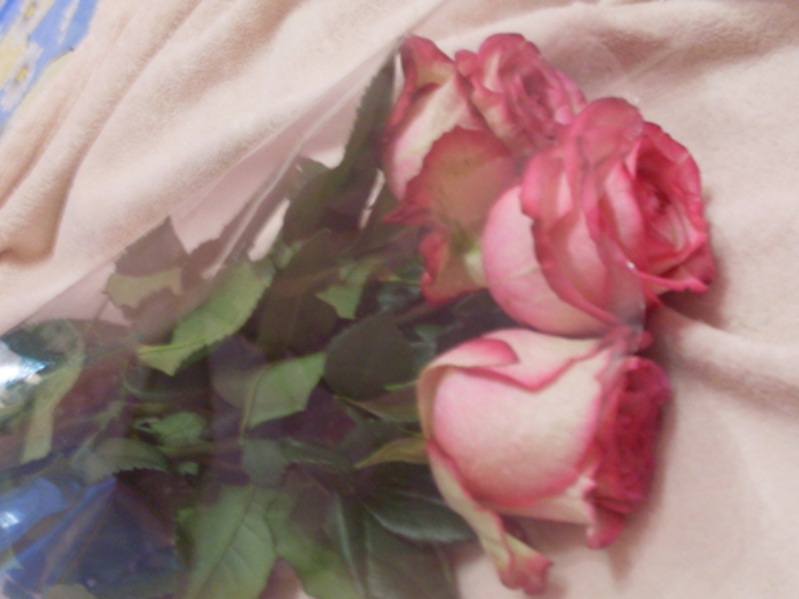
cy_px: 323
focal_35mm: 54
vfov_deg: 27.0
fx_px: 1246
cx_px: 402
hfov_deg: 35.6
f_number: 3.1
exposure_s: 1/8
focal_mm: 8.1
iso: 200
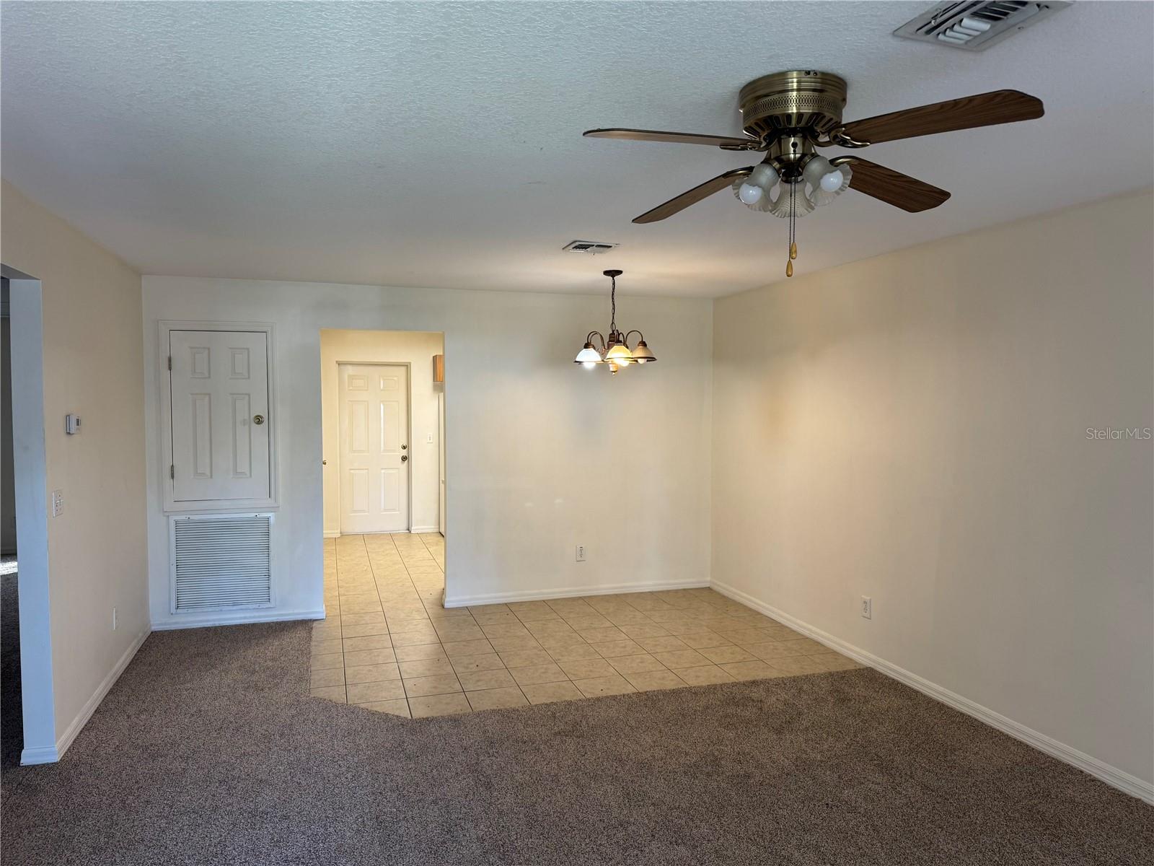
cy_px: 433
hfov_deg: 71.6
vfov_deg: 56.8
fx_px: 800
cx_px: 577
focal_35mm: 24
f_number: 1.78
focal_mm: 6.76
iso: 125
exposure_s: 1/60
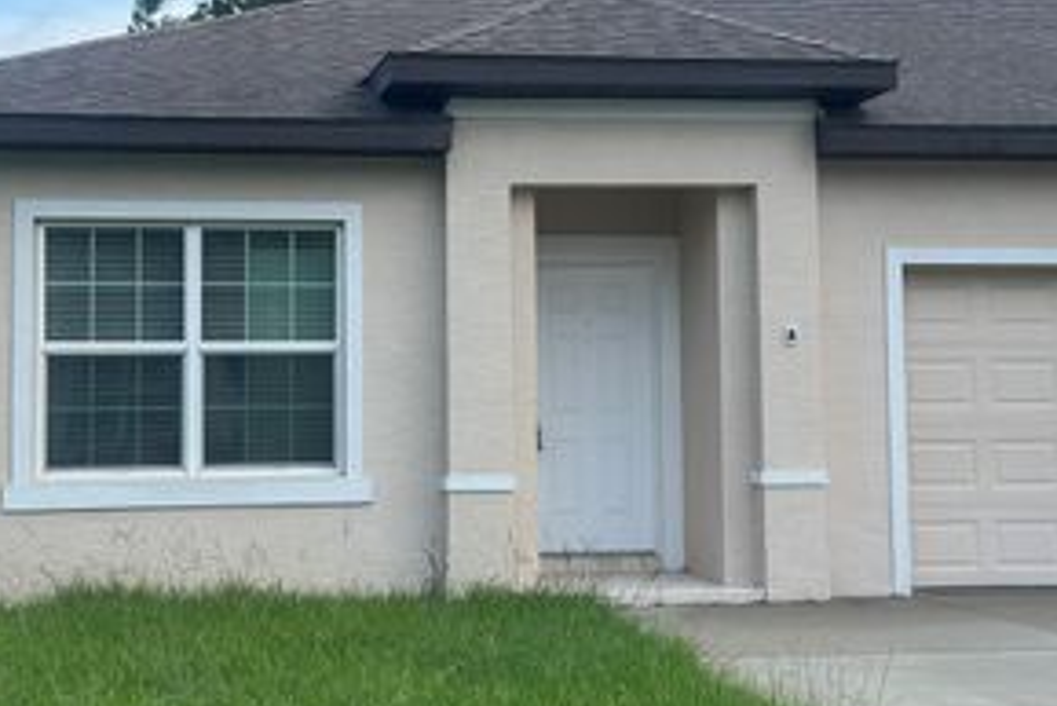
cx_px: 516
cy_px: 267
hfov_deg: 28.8
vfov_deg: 19.4
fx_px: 2056
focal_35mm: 70
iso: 100
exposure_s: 1/1299
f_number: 1.78
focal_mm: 6.86
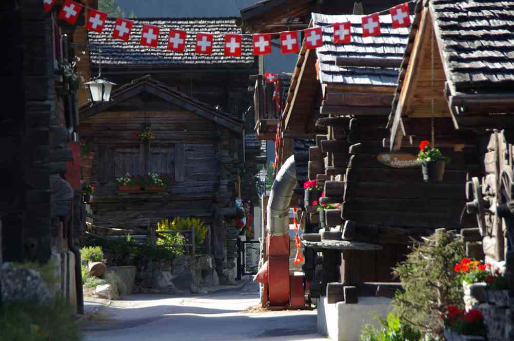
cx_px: 257
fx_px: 2567
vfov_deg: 7.6
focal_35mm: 180
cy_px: 170
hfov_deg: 11.4
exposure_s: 1/125
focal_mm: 120
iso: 200
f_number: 5.6
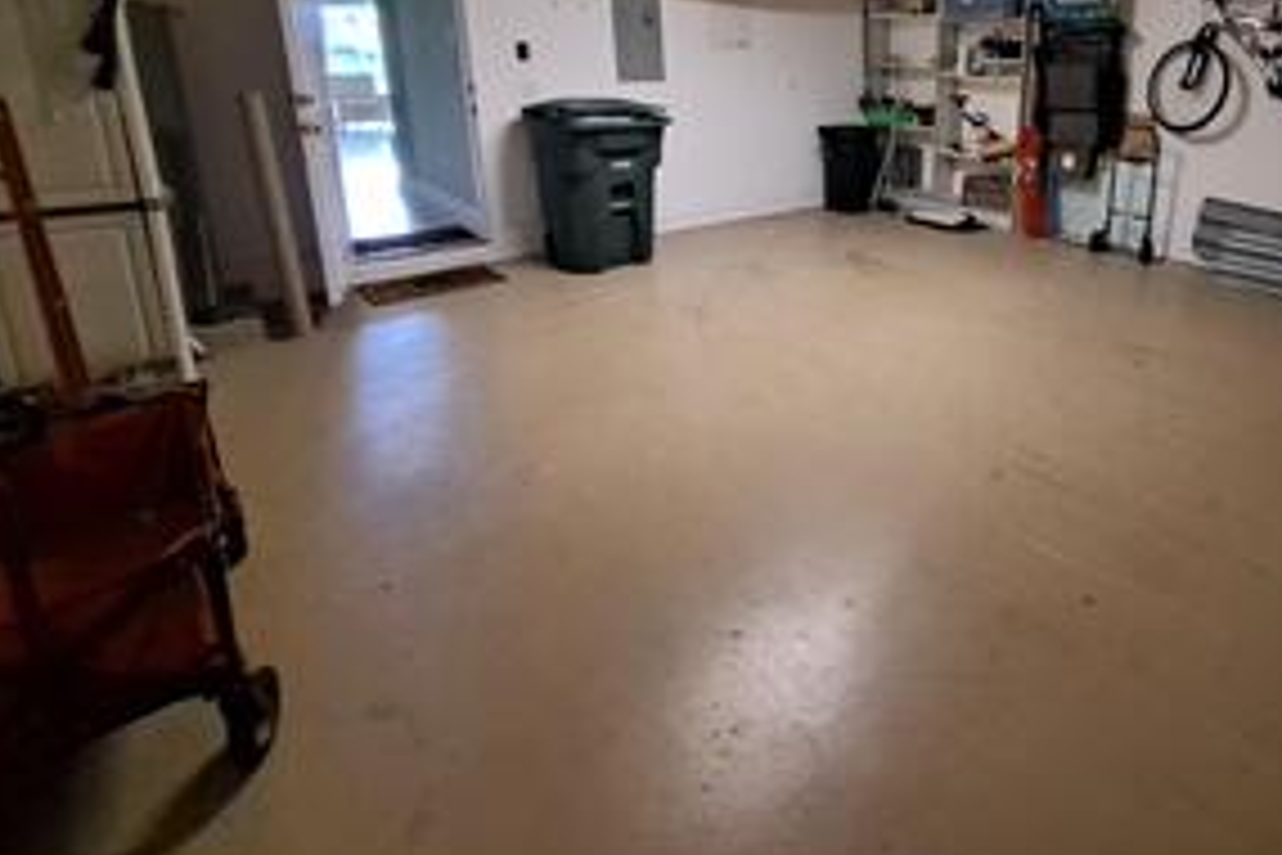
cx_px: 882
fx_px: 677
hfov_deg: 83.1
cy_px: 225
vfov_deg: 61.3
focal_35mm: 19
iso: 400
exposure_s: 1/24
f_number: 2.2
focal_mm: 1.74
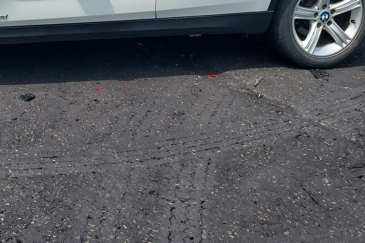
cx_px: 31
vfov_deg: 22.1
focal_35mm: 57
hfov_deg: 33.1
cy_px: -44
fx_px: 578
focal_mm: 4.6
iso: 40
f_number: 1.8
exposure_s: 1/1133
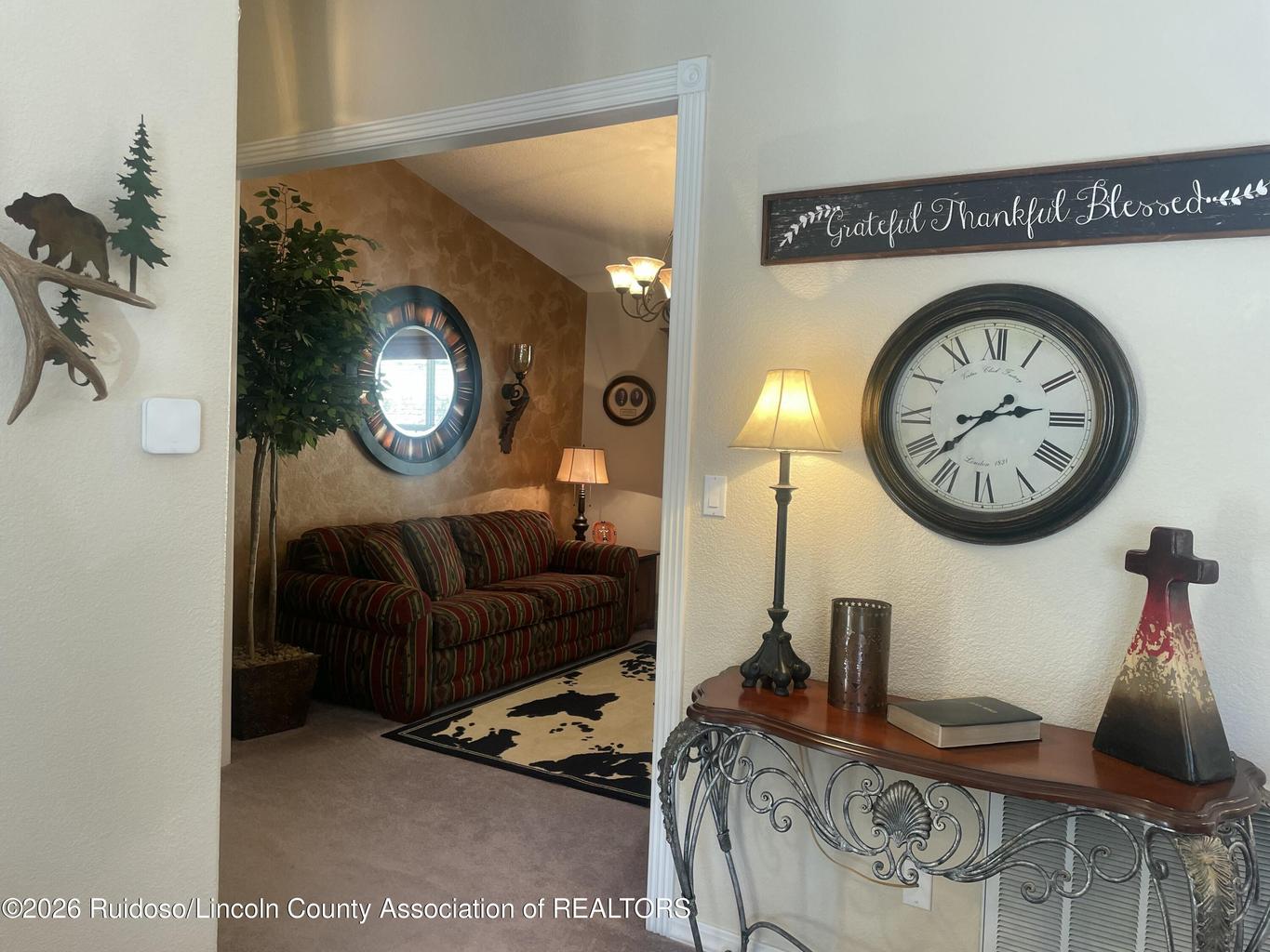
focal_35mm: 26
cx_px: 635
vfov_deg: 53.1
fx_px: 954
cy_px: 476
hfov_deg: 67.3
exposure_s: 1/60
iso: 64
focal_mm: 4.2
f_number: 1.6
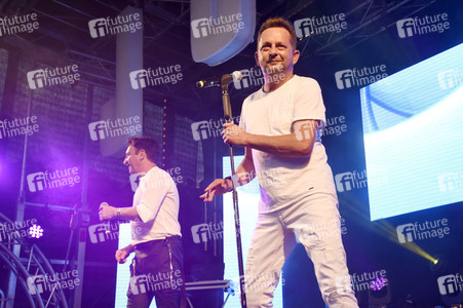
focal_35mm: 48
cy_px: 154
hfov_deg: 41.1
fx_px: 617
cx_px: 232
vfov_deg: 28.0
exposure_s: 1/160
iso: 1250
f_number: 8
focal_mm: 48
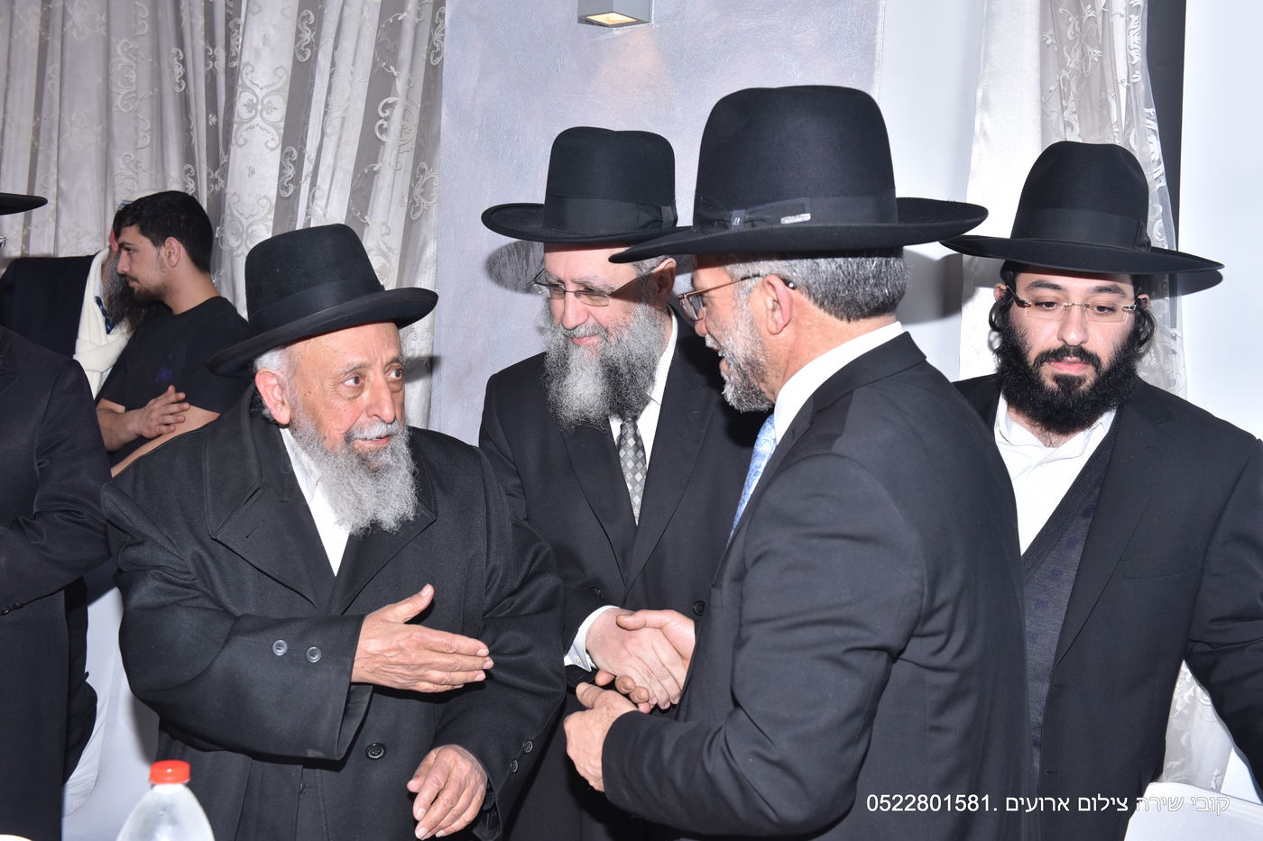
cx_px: 632
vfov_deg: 31.9
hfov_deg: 46.4
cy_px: 420
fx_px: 1473
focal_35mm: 42
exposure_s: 1/125
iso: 400
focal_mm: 42
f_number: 5.6
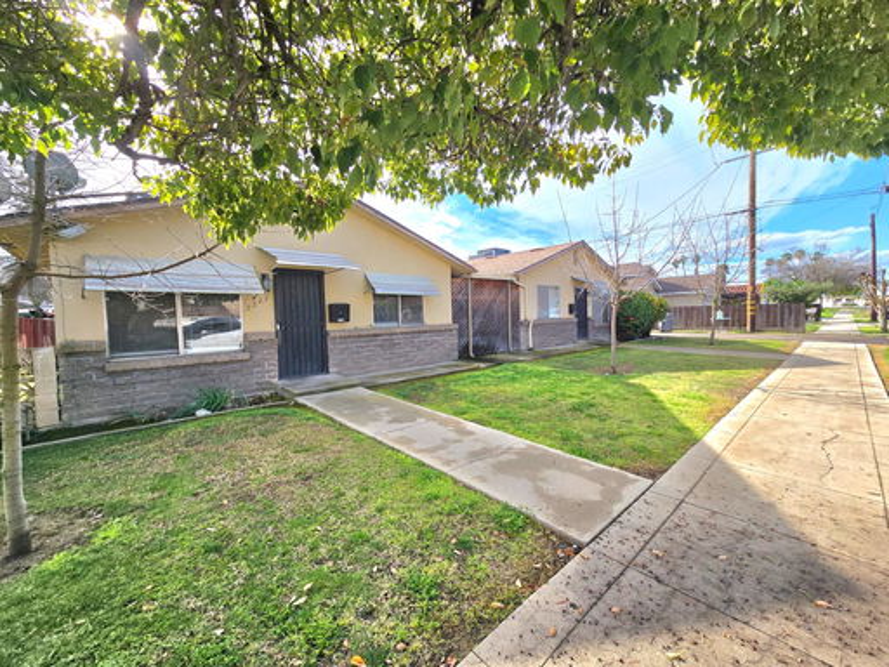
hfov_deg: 106.2
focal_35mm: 13
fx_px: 334
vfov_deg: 89.9
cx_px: 444
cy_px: 334
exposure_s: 1/1667
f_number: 2.2
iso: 50
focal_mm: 2.2
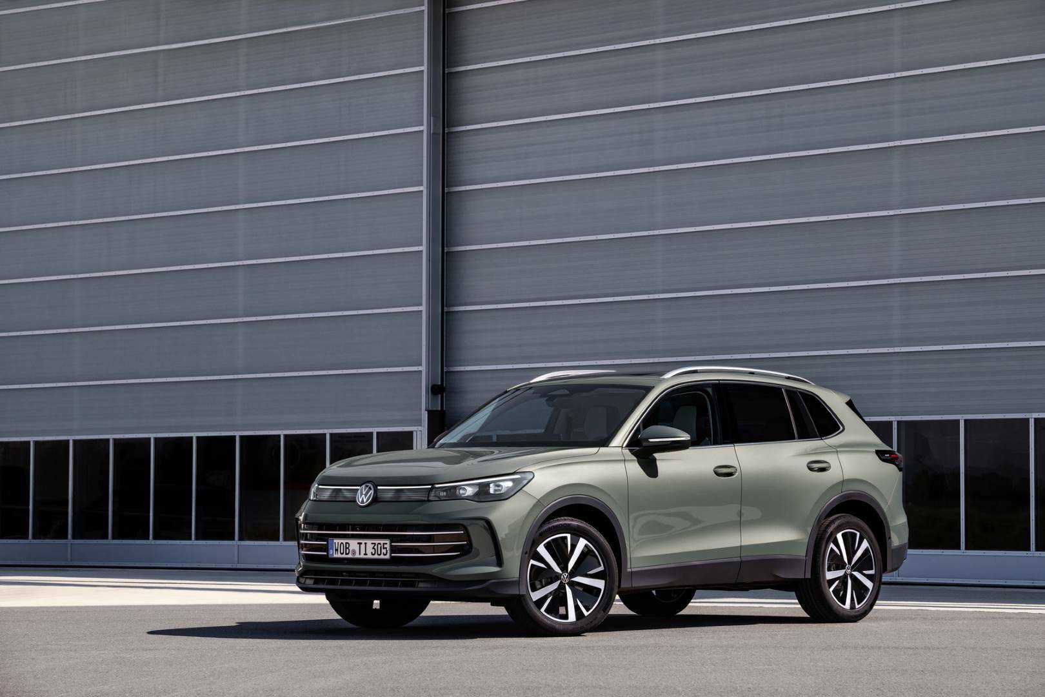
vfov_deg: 13.0
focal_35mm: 105
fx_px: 3048
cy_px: 348
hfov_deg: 19.5
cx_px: 522
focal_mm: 105
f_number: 9
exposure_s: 1/200
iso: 400
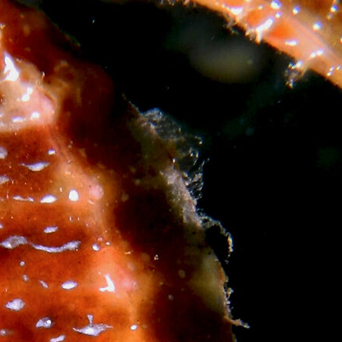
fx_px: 2940
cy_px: 387
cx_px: 92
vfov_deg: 6.6
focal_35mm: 263
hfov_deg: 6.7
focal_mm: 11.8
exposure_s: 1/1250
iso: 100
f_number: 8
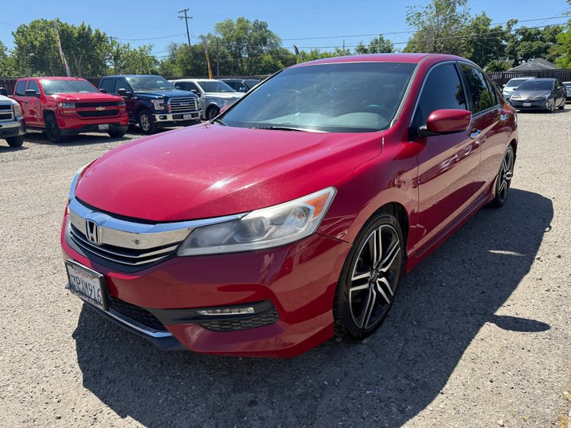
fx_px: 396
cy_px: 214
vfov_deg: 56.8
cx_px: 286
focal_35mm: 24
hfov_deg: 71.6
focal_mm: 6.76
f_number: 1.78
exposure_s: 1/3145
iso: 100
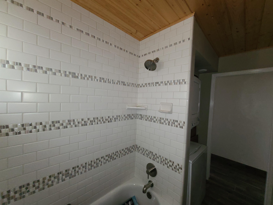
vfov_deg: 89.9
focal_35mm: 13
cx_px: 136
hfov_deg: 106.2
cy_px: 102
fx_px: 103
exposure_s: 1/50
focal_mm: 2.2
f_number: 2.2
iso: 250
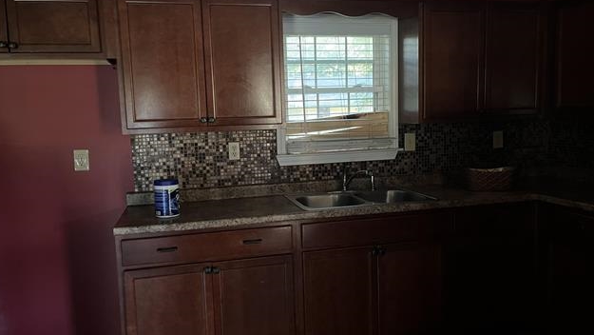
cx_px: 297
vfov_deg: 40.2
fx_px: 457
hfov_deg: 66.1
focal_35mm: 29
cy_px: 168
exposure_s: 1/30
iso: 800
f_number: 1.6
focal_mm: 5.1
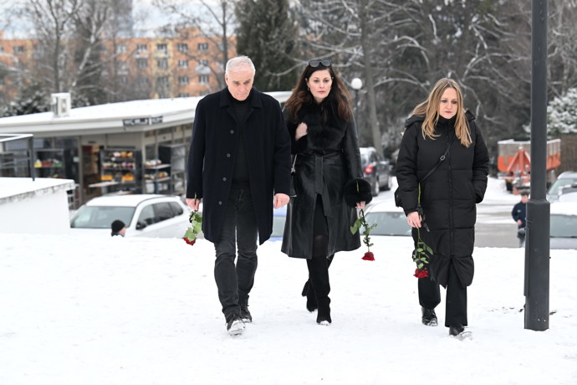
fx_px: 1571
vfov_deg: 14.0
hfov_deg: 20.8
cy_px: 192
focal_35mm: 98
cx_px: 288
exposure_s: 1/320
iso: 1600
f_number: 5
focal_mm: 98
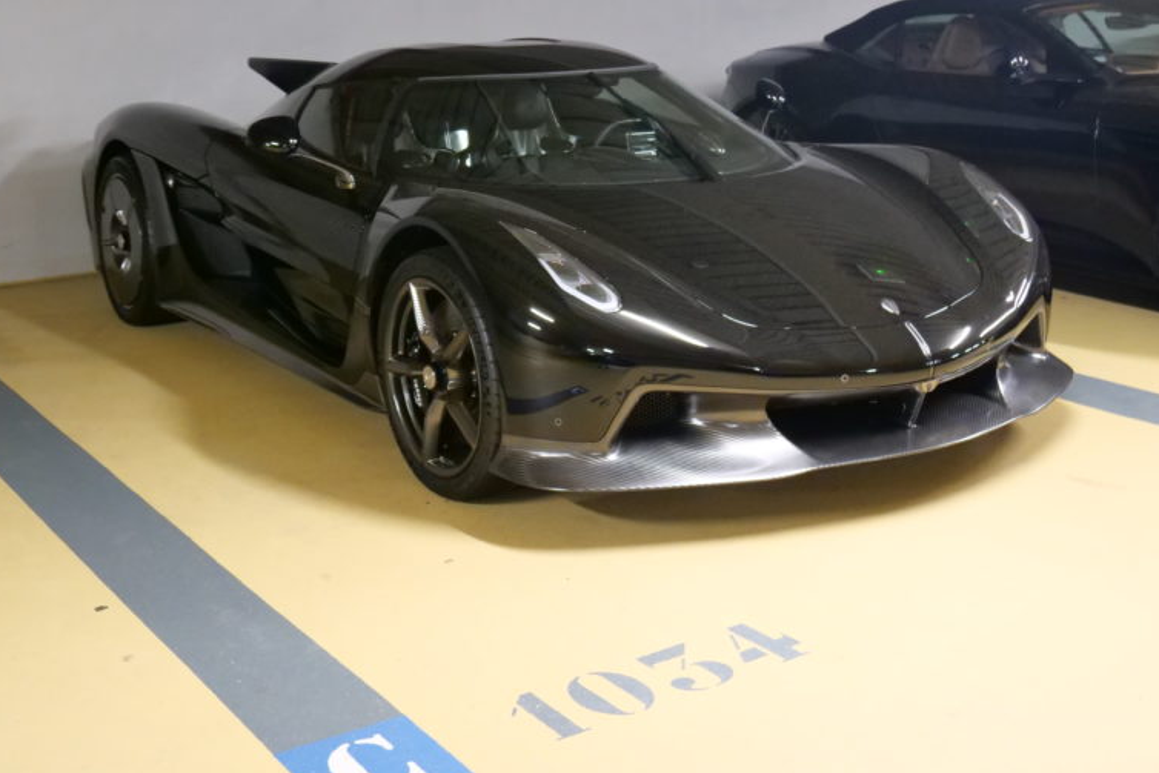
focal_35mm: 48
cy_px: 61
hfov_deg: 41.1
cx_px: 573
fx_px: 1546
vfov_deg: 27.0
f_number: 3.1
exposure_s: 1/60
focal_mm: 17
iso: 2500
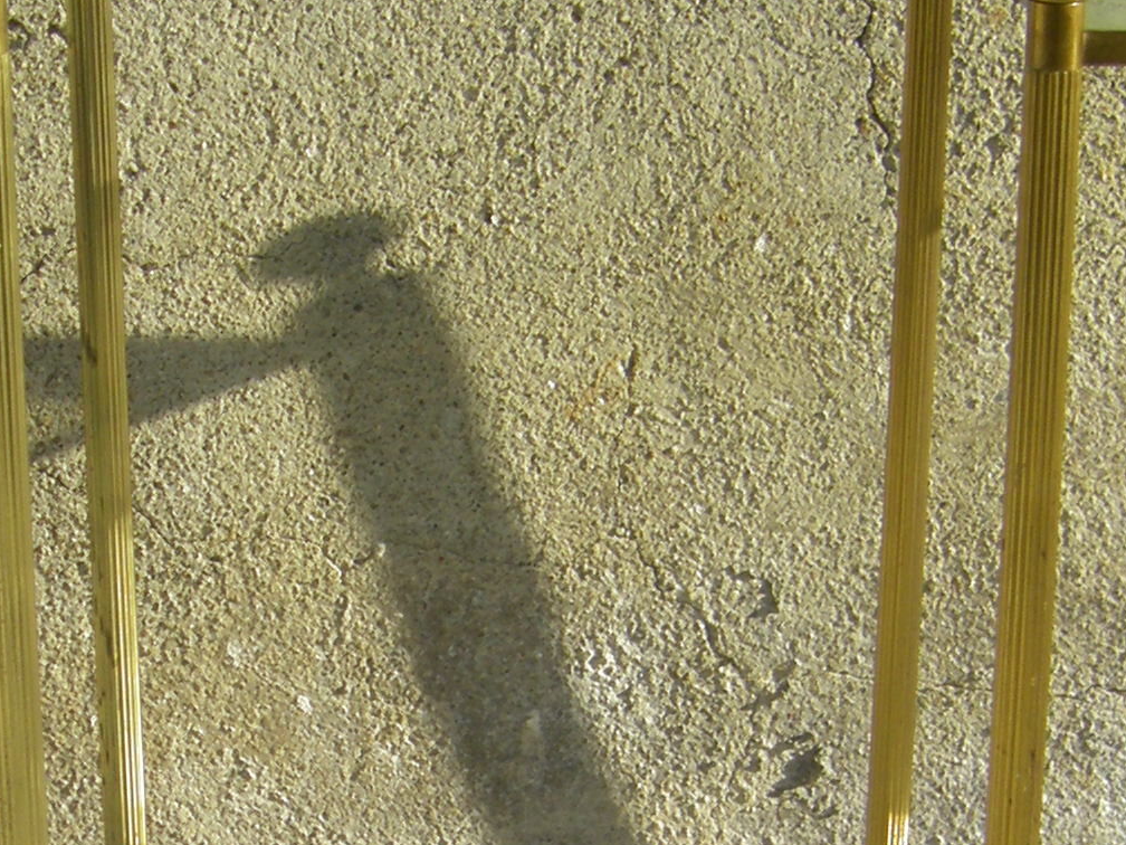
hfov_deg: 16.0
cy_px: 807
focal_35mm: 123
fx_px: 4001
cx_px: 471
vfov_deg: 11.9
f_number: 7
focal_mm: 6.3
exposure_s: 1/160
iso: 64
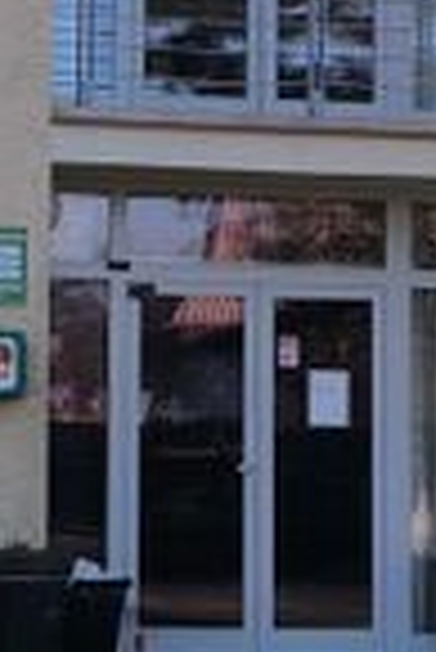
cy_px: 211
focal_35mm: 125
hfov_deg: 10.7
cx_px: -135
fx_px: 2265
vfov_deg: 16.3
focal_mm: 6.14
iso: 50
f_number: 1.65
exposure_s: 1/756
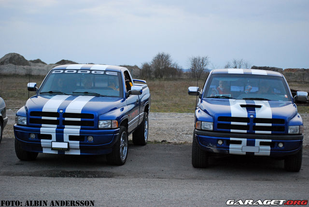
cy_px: 104
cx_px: 154
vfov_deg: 16.6
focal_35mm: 82
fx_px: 709
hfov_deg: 24.6
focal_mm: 55
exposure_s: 1/250
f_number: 4
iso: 800
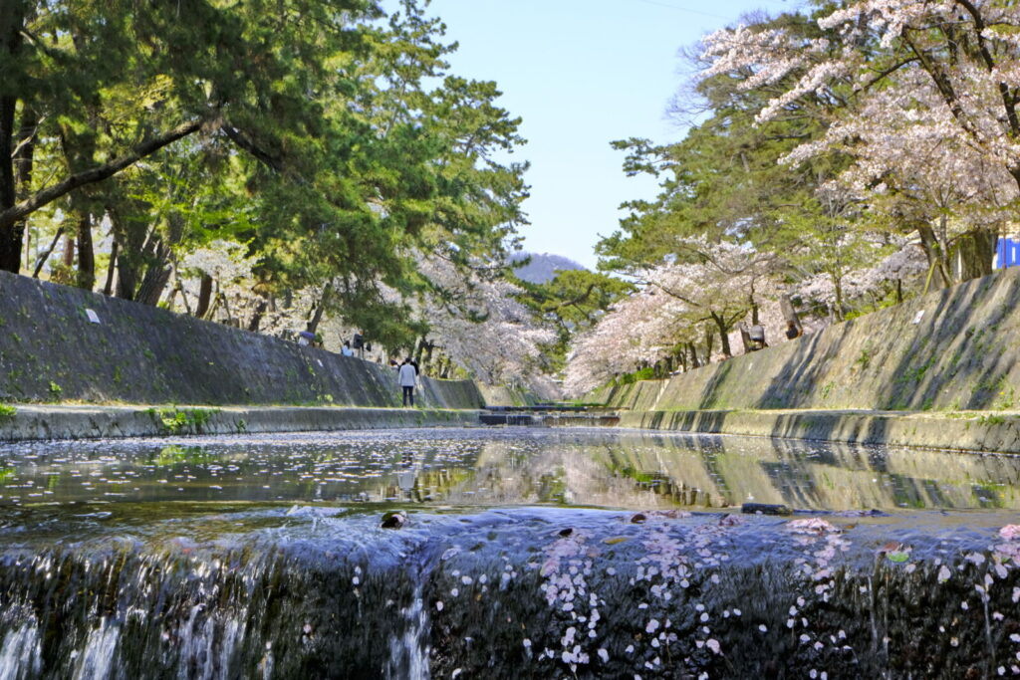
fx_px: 1643
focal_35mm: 58
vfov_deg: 23.4
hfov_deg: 34.5
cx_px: 510
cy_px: 340
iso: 250
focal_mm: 38.5
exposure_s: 1/60
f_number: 14
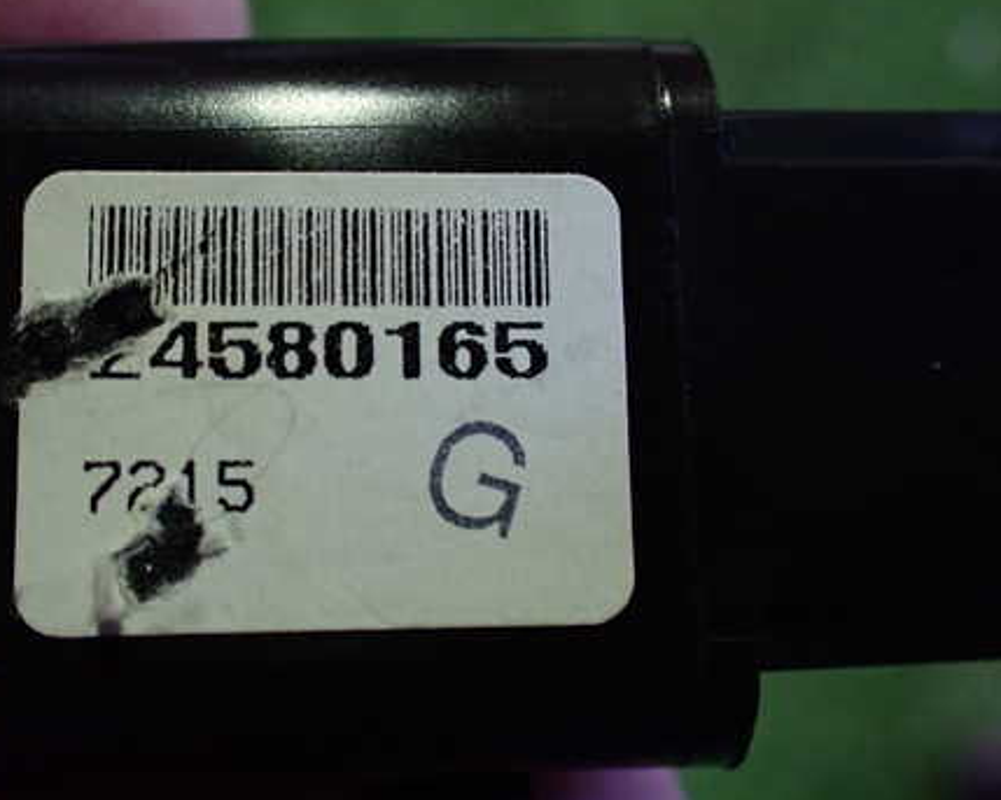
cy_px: 345
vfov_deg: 36.4
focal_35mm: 41
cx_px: 371
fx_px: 1214
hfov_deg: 44.4
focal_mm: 5.4
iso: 800
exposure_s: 1/125
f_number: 2.3
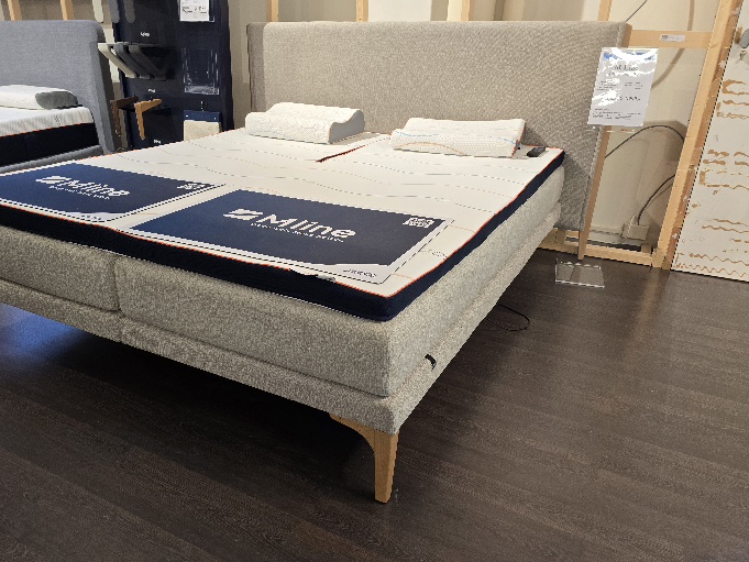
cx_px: 313
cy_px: 312
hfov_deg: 64.9
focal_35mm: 27
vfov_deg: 51.3
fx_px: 584
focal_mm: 6.3
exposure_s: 1/101
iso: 320
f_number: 1.7
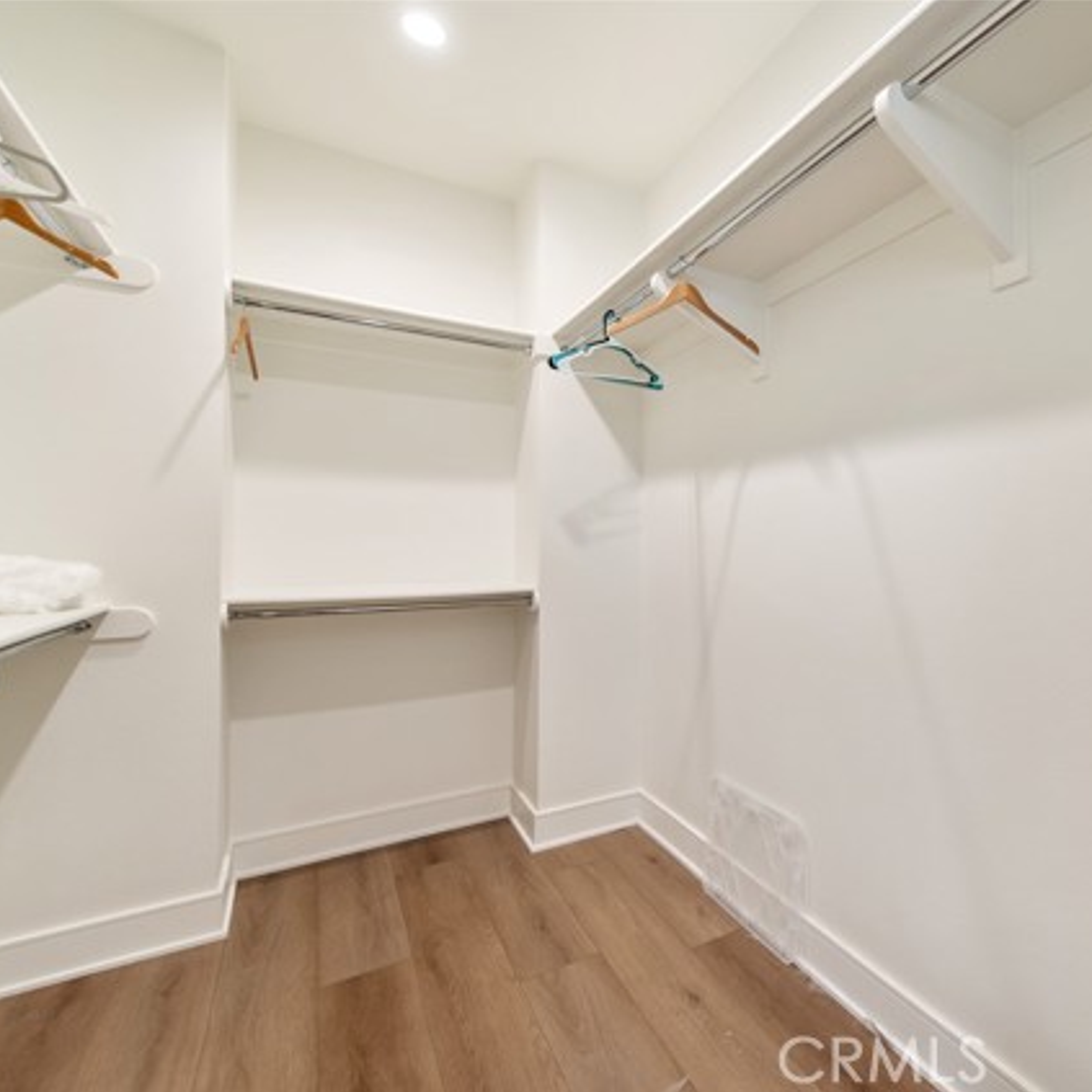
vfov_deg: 80.7
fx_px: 642
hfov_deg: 75.7
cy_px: 547
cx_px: 800
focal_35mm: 18
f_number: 2.8
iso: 400
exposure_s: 1/125
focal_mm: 14
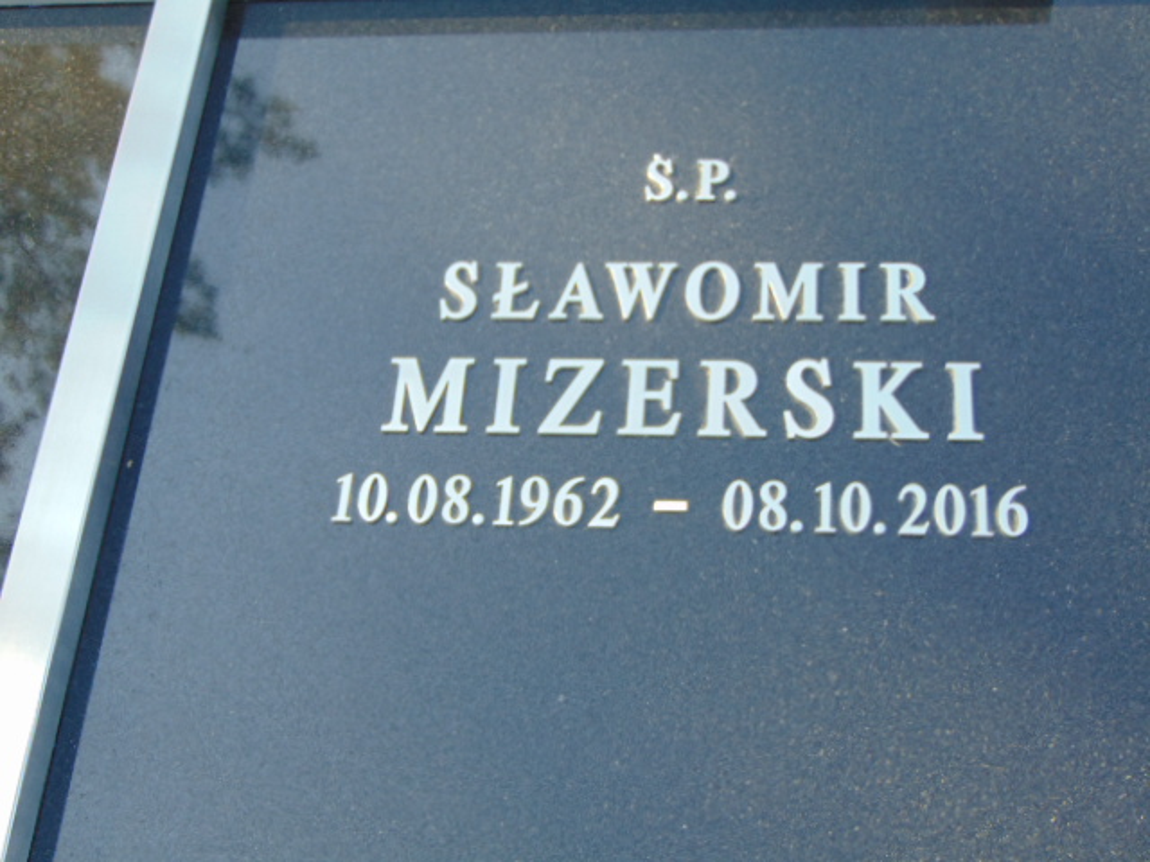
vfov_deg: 29.1
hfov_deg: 38.2
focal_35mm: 50
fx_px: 1661
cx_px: 575
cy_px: 431
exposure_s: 1/125
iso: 80
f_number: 3.5
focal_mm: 9
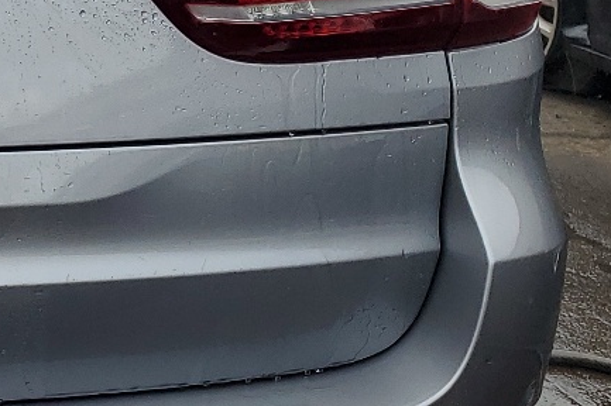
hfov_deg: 18.6
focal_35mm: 100
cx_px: -241
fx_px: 1696
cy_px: -3
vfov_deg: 13.5
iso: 50
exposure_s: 1/2500
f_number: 1.5
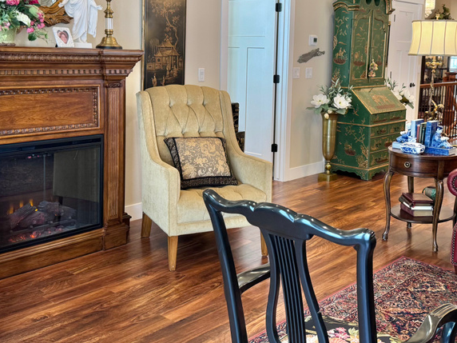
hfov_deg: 43.8
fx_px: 568
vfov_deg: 33.4
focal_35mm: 43
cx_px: 252
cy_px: 126
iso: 200
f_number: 1.78
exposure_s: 1/60
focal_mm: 6.76
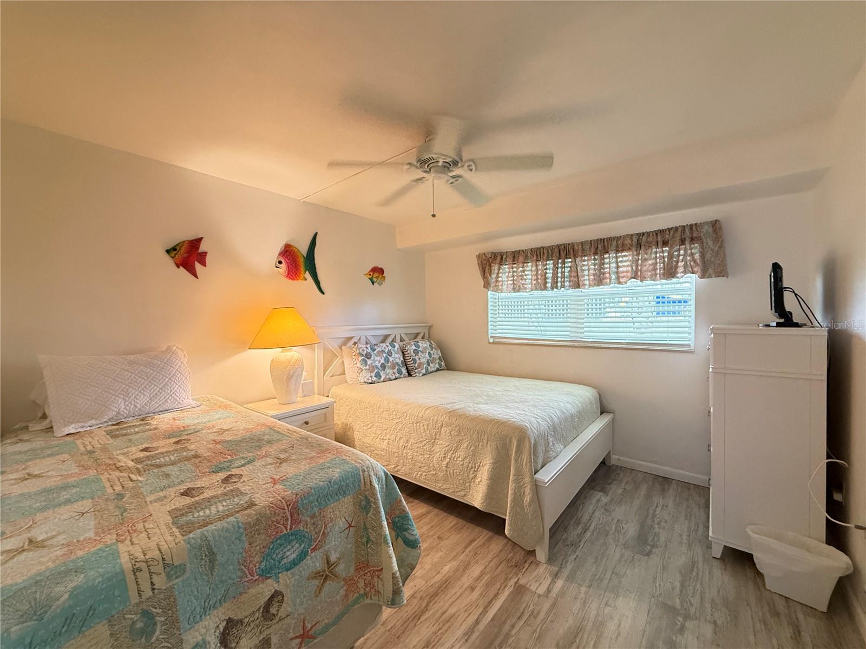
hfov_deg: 102.1
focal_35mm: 14
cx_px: 433
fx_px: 350
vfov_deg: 85.7
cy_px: 324
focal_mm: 2.22
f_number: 2.2
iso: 500
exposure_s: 1/60
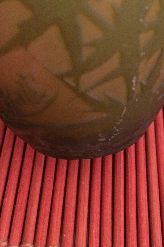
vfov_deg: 37.9
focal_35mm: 51
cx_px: 96
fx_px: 348
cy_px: 60
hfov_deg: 26.4
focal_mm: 4.15
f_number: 2.2
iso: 640
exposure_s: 1/17
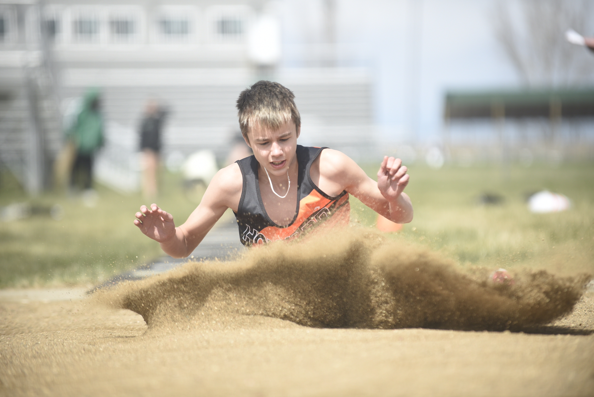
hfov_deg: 10.8
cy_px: 198
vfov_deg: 7.2
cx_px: 297
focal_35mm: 190
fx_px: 3136
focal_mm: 190
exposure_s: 1/1000
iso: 100
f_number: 3.2
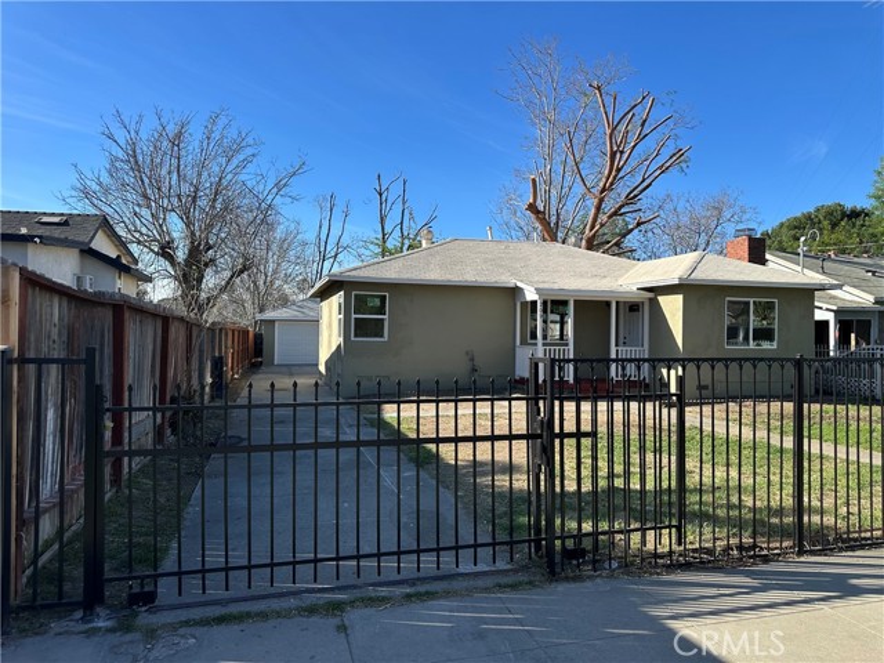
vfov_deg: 56.8
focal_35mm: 24
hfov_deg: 71.6
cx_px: 442
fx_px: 613
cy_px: 332
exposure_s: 1/2732
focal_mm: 6.86
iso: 80
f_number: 1.78
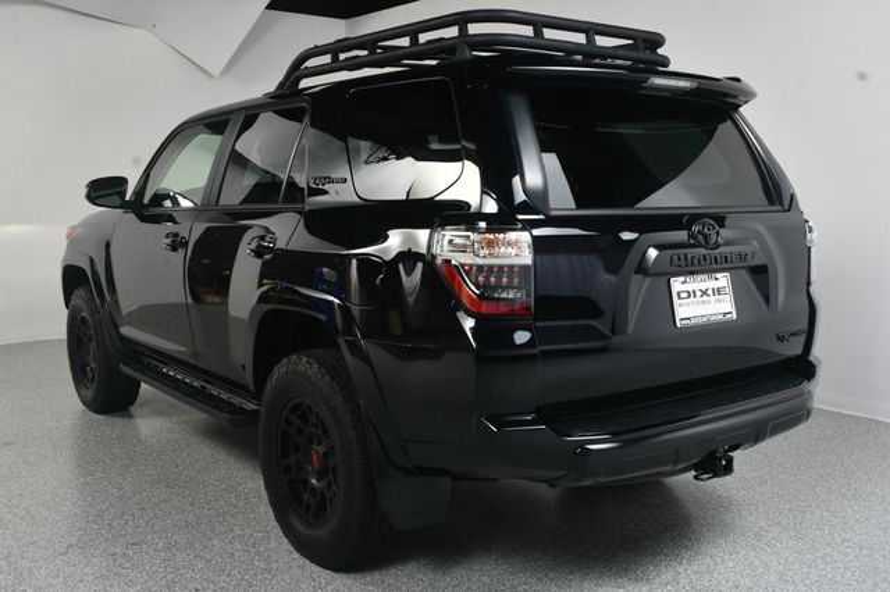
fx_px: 890
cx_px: 445
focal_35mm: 36
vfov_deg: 36.8
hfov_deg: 53.2
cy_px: 296
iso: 100
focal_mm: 24
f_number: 10
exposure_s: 1/160
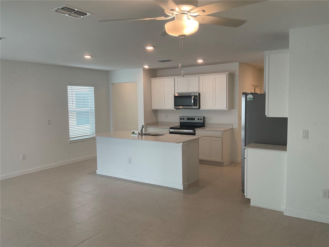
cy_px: 124
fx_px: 276
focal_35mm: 29
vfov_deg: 48.2
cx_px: 164
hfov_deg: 61.7
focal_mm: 3
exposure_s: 1/120
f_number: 1.8
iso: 40
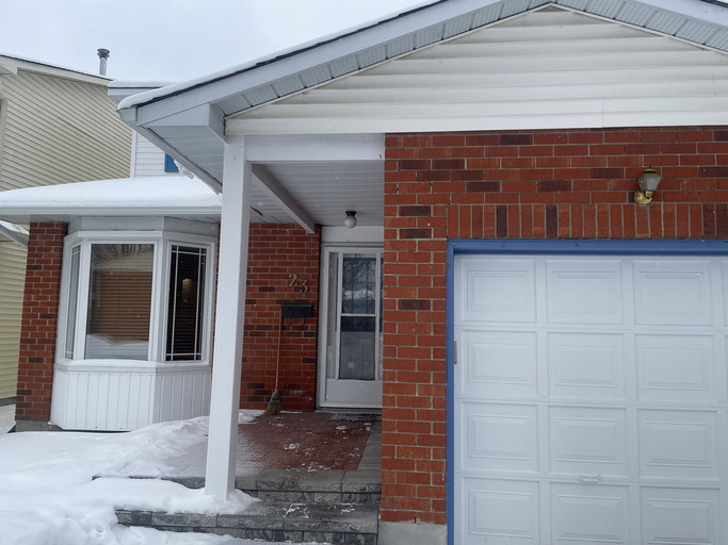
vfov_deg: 53.0
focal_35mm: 26
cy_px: 272
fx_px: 547
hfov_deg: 67.3
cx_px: 364
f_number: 1.6
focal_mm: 4.2
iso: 32
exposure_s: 1/1289
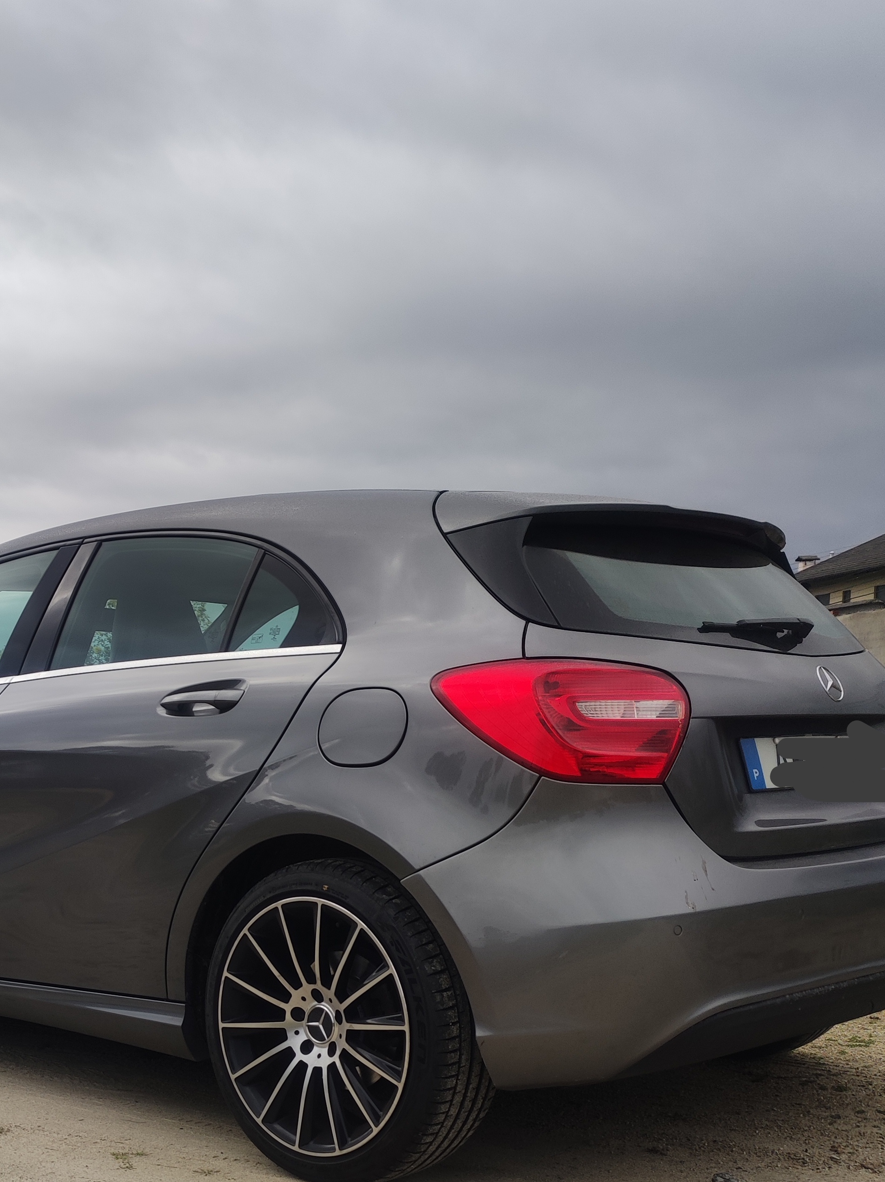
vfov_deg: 56.5
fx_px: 1058
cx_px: 218
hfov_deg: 43.9
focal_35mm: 31
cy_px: 835
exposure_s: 1/360
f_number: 1.79
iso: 50
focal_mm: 4.74
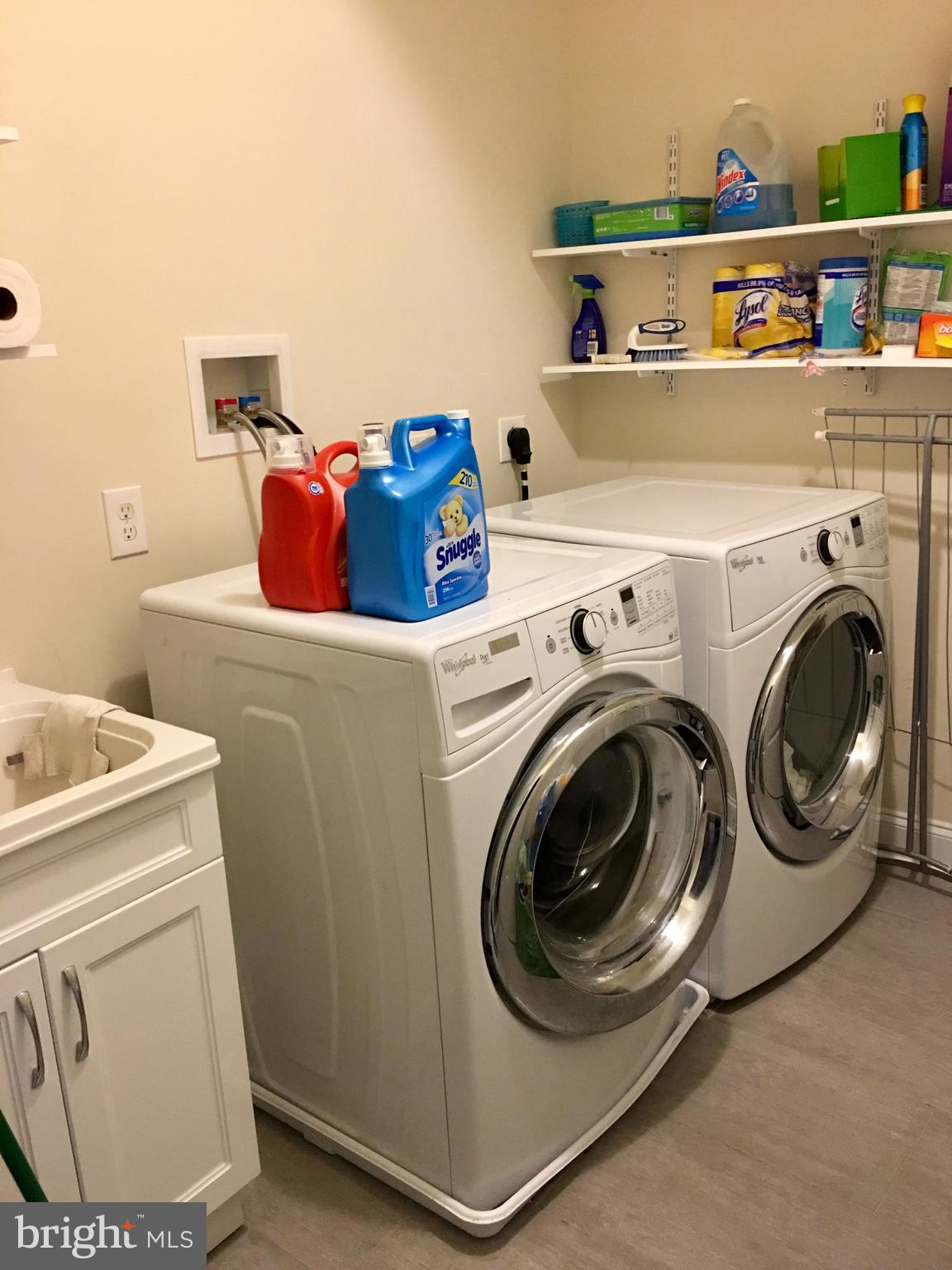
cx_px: 476
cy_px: 635
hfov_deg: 48.2
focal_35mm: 29
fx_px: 1063
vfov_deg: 61.7
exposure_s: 1/10
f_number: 2.2
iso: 100
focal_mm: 4.15
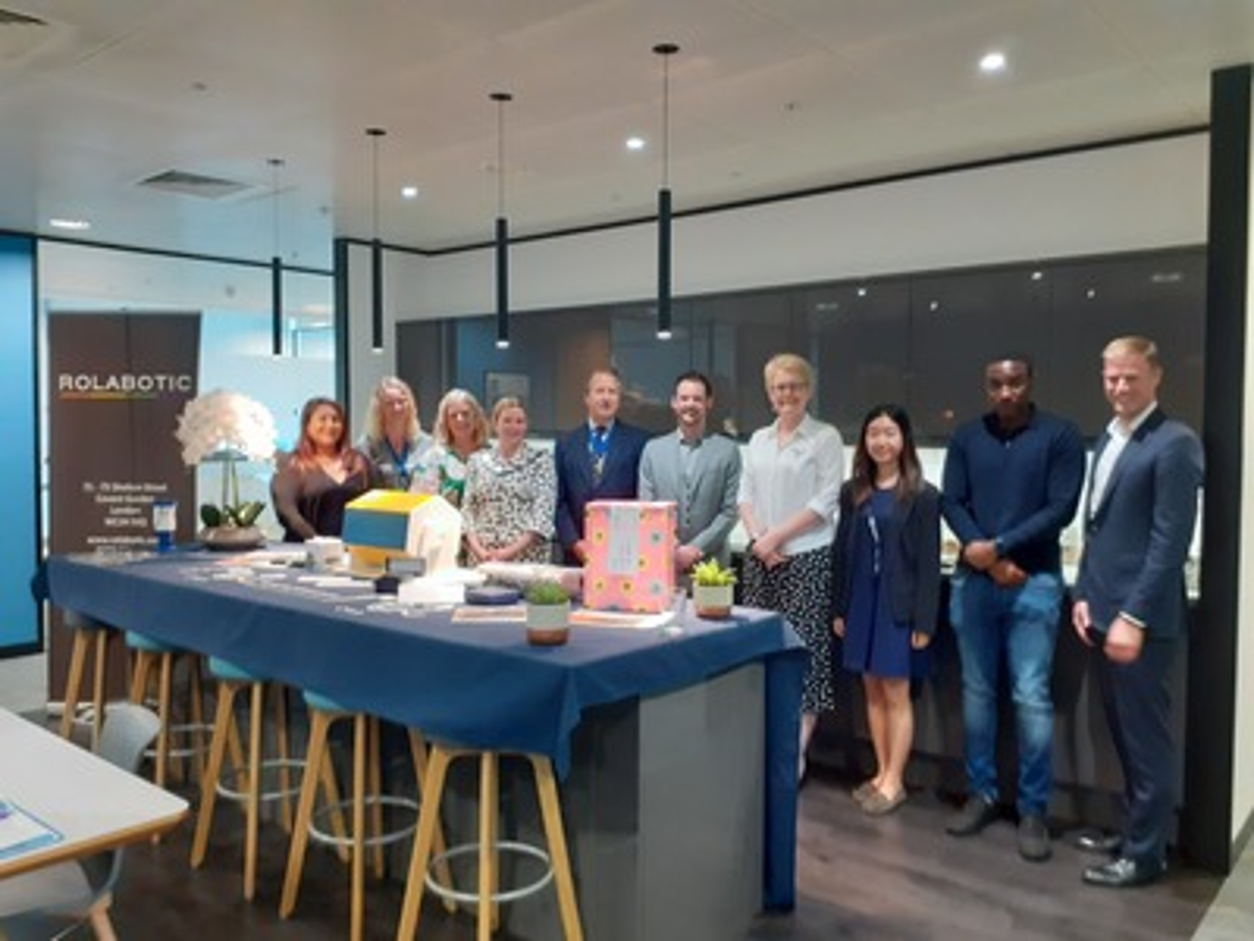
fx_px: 978
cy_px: 470
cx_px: 627
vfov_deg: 51.4
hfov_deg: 65.3
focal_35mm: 27
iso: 320
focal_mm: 3.6
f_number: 1.9
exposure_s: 1/25
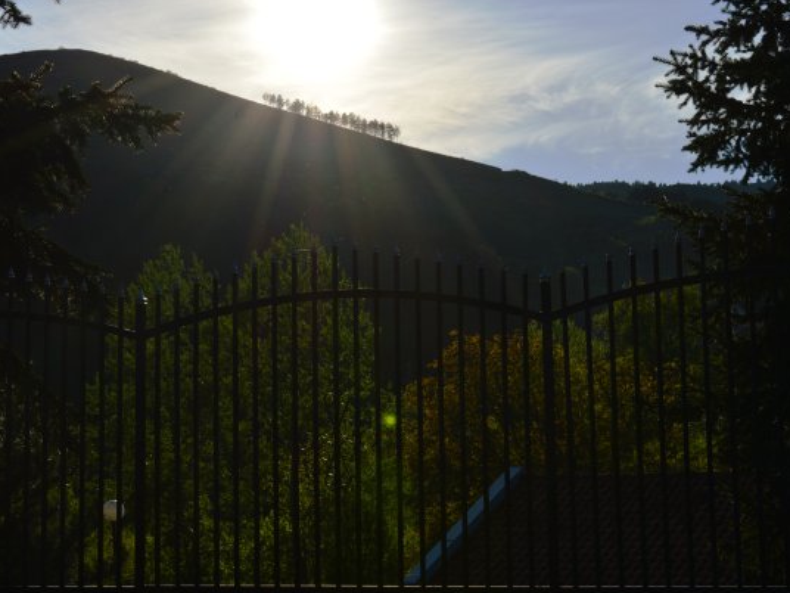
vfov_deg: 18.7
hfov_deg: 24.7
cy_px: 294
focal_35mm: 79
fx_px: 1803
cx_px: 354
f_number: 13
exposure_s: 1/800
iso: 100
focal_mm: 48
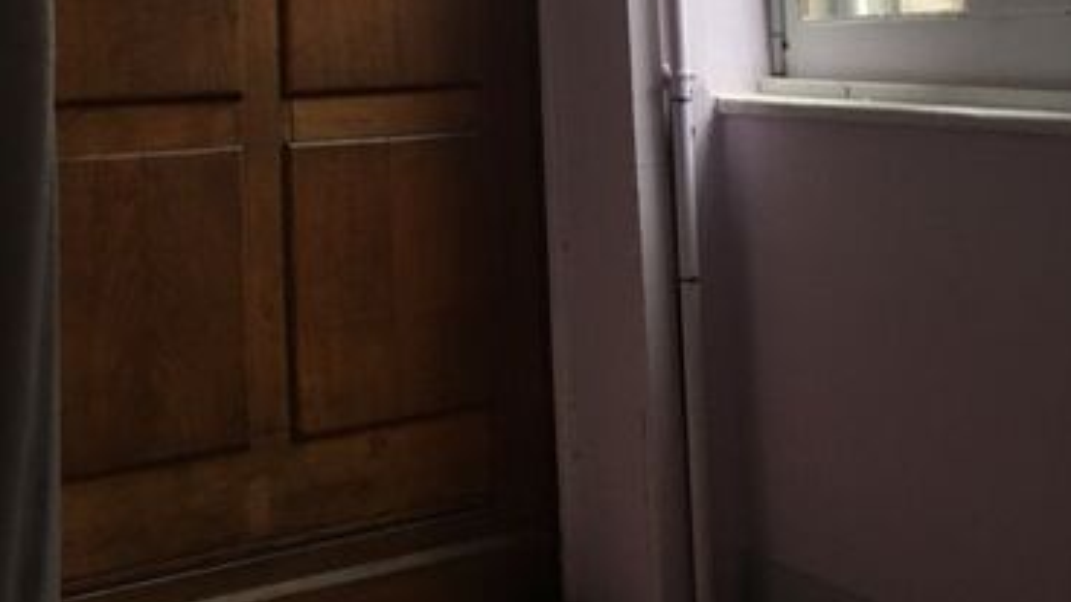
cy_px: -49
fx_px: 1562
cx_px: 553
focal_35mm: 55
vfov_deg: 20.8
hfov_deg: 37.8
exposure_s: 1/33
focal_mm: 4.15
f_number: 2.2
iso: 160
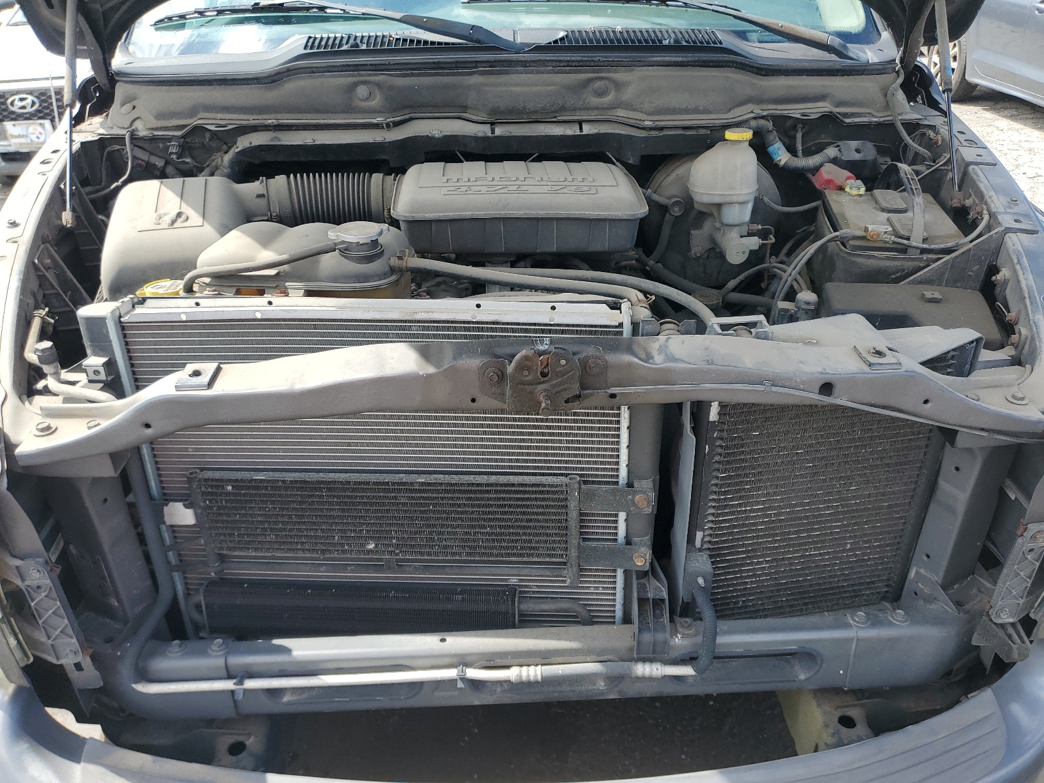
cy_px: 392
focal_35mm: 26
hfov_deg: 67.3
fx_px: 784
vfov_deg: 53.1
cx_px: 522
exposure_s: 1/1000
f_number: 1.5
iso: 50
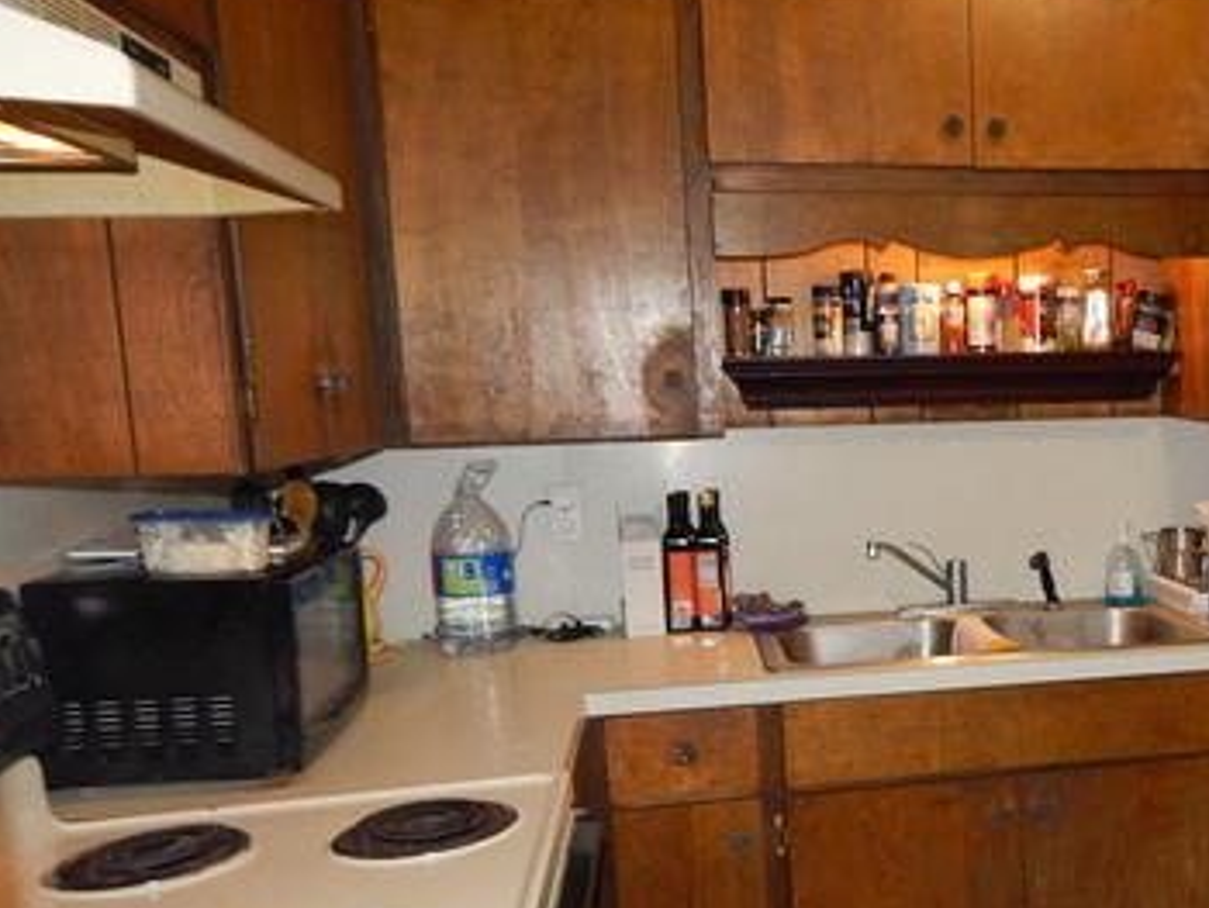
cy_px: 611
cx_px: 1047
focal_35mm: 42
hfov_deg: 41.8
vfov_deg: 34.1
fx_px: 1468
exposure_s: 1/30
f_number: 3
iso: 200
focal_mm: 4
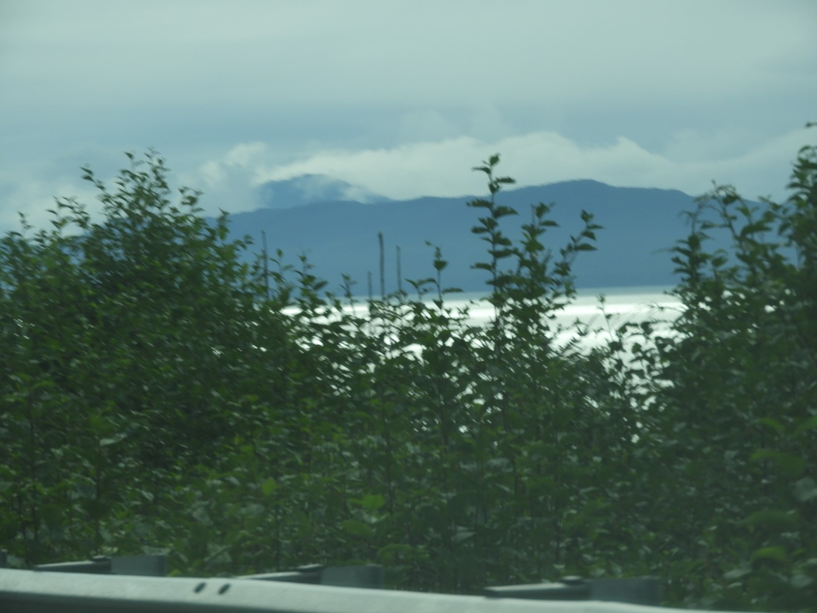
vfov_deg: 5.9
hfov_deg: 7.9
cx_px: 408
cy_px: 306
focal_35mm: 250
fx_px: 5900
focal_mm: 44.8
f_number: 5.5
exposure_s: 1/320
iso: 100
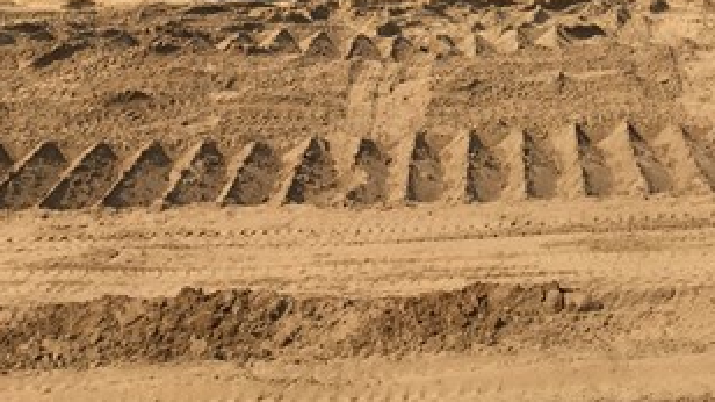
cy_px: -195
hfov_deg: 25.6
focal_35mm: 82
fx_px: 1554
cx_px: 534
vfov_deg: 13.8
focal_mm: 4.15
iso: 25
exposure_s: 1/1425
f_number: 2.2
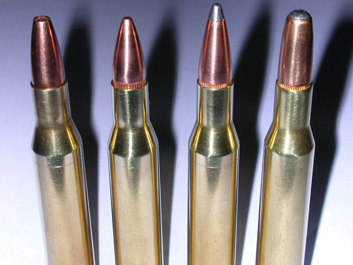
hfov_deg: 28.6
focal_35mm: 68
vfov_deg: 21.6
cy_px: 132
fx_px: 693
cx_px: 176
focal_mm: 10.4
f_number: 6.1
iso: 100
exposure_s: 1/59.9
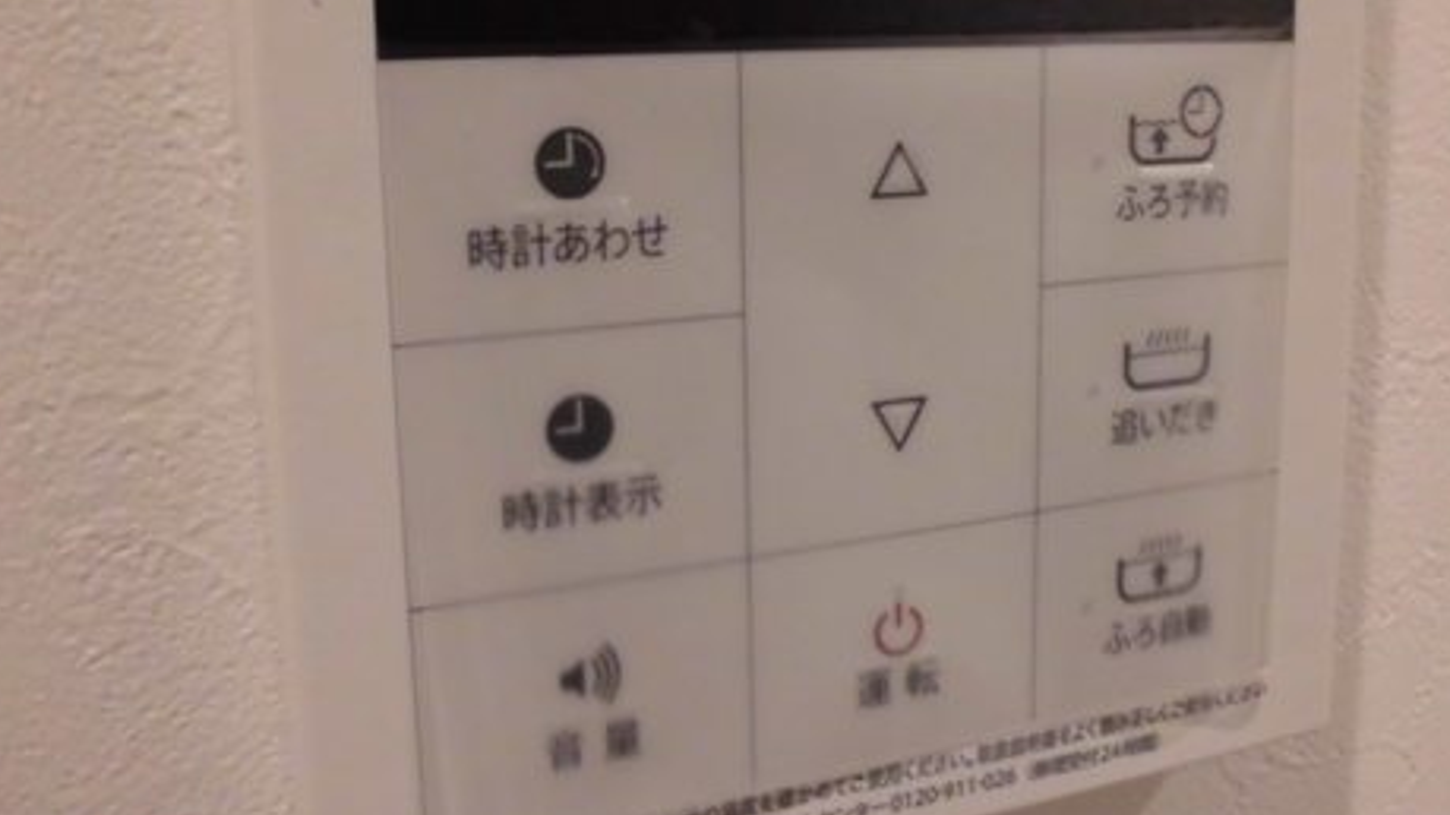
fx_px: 1422
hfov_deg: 54.0
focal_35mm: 37
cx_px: 746
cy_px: 253
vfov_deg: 31.6
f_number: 3.5
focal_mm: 4.6
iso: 400
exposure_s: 1/50
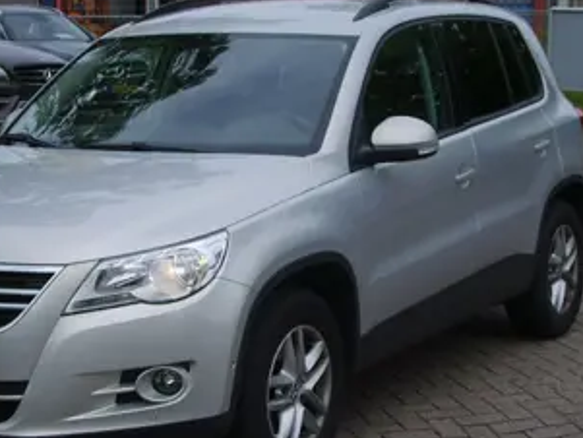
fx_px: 1398
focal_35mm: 83
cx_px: 230
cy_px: 302
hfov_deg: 23.5
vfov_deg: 17.7
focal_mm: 8.7
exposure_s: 1/750
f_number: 3.3
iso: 50
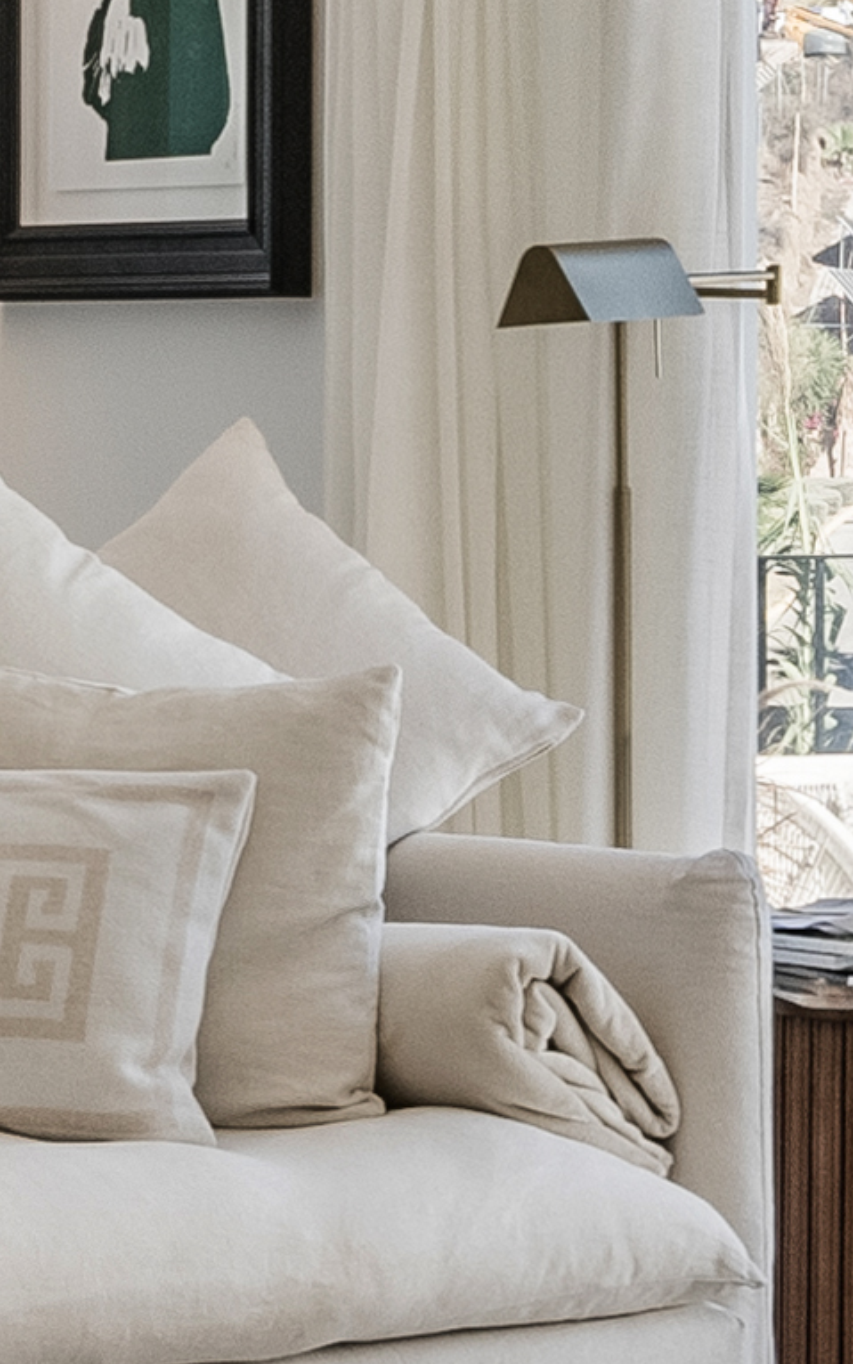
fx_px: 6953
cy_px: 313
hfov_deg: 7.0
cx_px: 162
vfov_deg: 11.2
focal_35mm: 187
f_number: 11
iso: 640
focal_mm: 34
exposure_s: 1/30
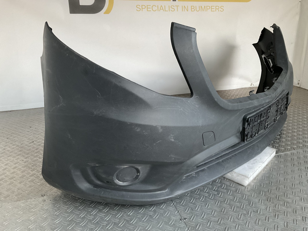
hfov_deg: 61.7
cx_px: 154
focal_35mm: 29
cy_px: 116
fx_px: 258
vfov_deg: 48.2
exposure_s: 1/50
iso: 160
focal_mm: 3
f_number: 1.8
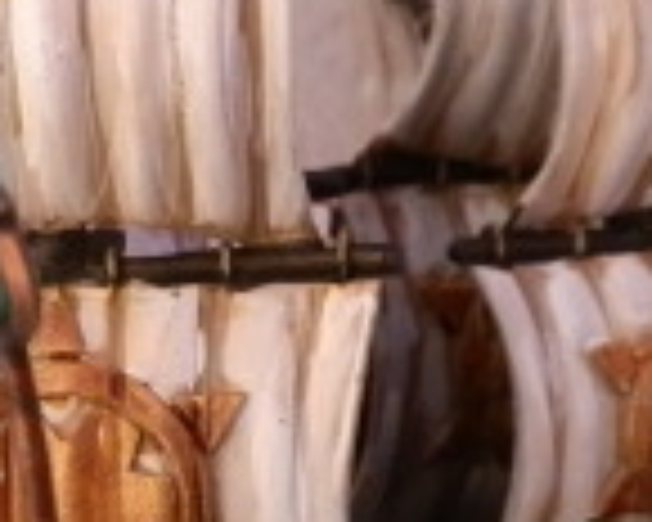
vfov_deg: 15.0
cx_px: 45
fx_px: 1949
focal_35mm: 101
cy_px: 513
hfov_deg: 18.6
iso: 400
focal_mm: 5
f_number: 3.1
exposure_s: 1/200
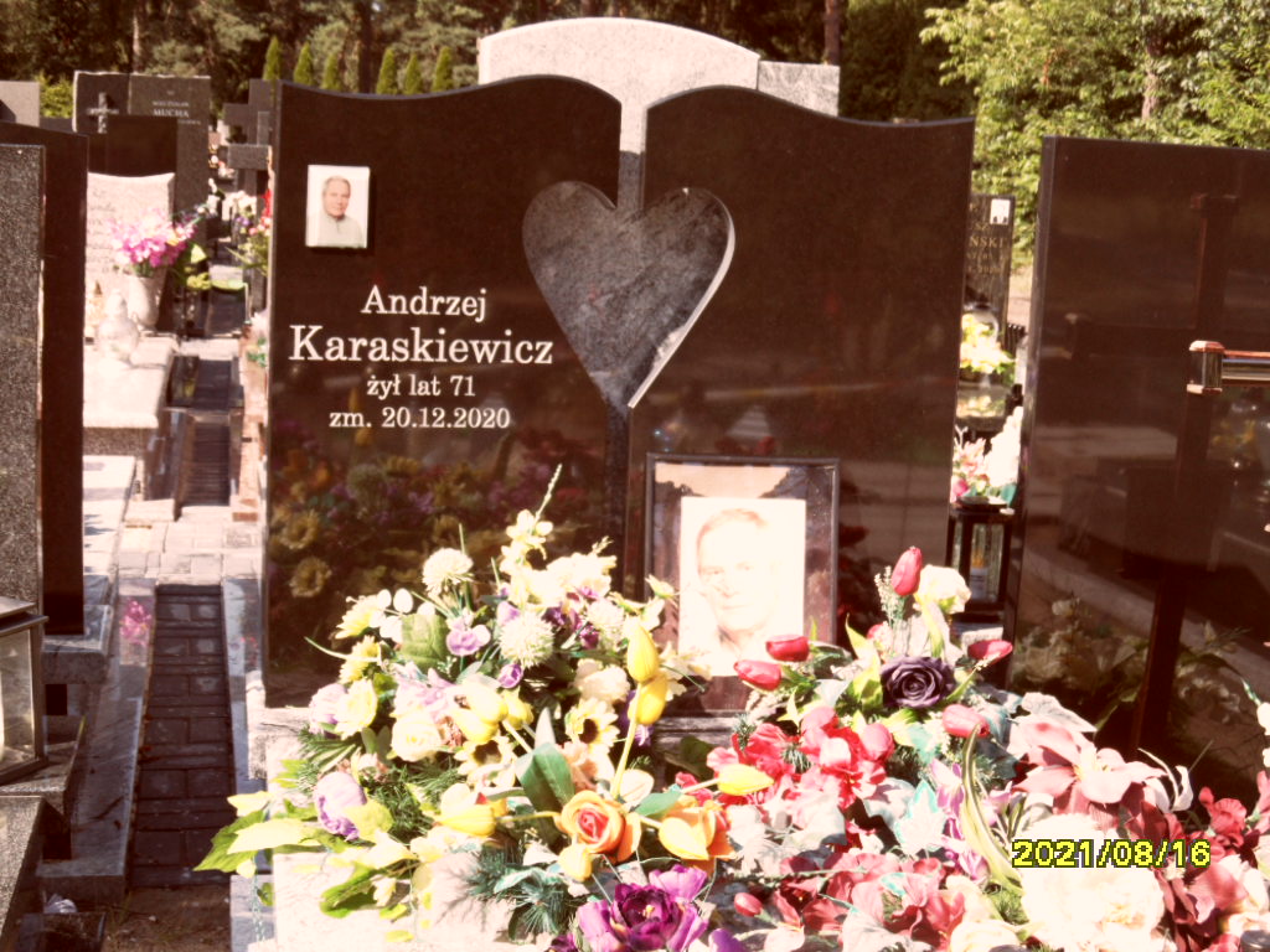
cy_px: 476
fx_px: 1834
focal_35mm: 50
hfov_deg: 38.2
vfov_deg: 29.1
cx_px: 635
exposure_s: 1/250
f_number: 3.8
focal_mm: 8.2
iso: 80
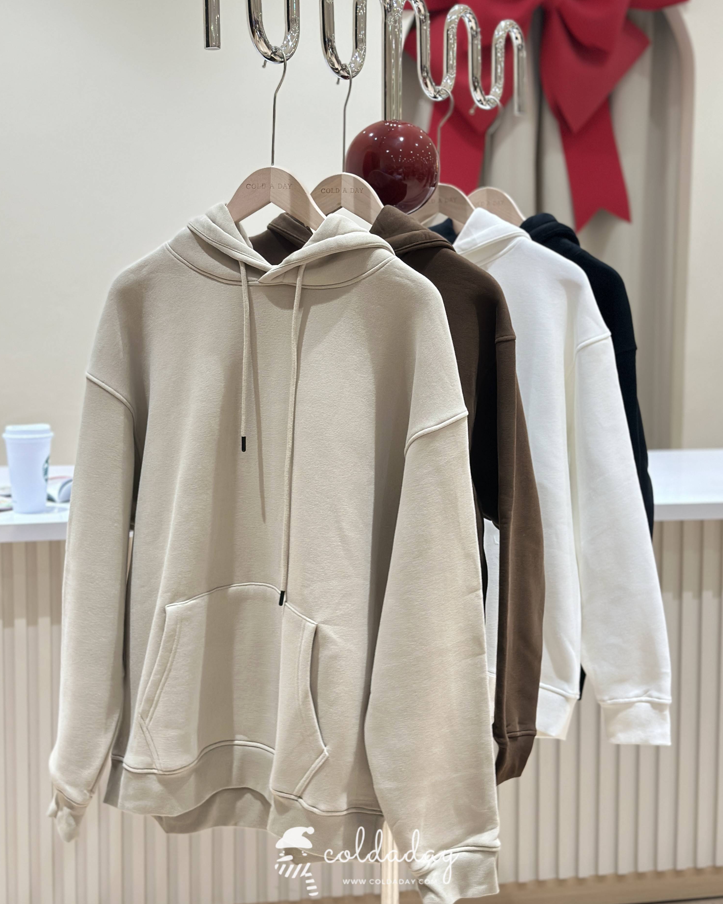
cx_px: 362
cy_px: 417
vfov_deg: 36.6
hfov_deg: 29.7
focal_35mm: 51
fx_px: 1364
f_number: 1.78
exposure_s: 1/50
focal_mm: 6.86
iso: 160
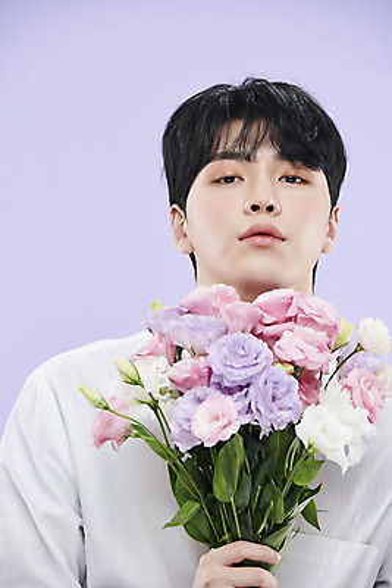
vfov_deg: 11.1
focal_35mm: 185
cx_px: 196
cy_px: 294
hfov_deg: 7.4
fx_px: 3019
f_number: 8
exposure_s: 1/125
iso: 31
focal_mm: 185
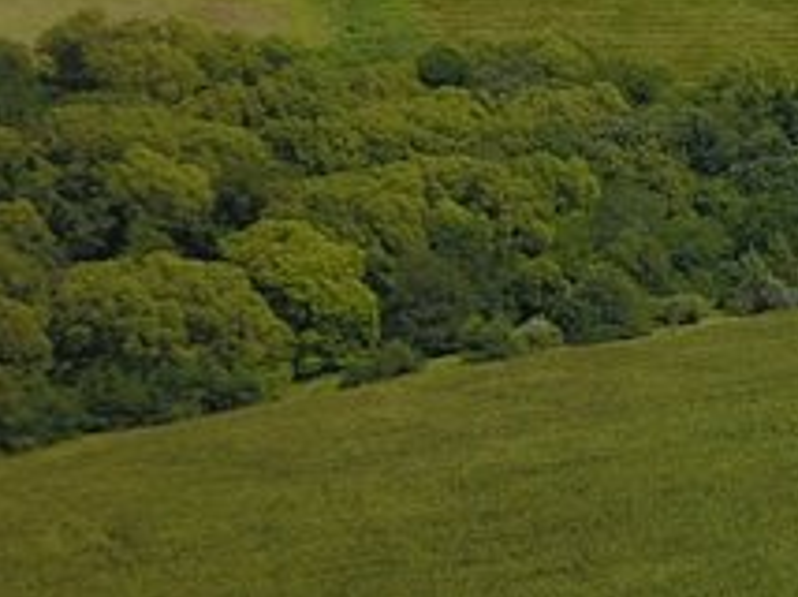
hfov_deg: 10.0
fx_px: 4237
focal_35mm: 184
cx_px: 1561
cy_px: 312
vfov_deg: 8.1
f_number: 2.2
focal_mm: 4.73
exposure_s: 1/1842
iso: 100
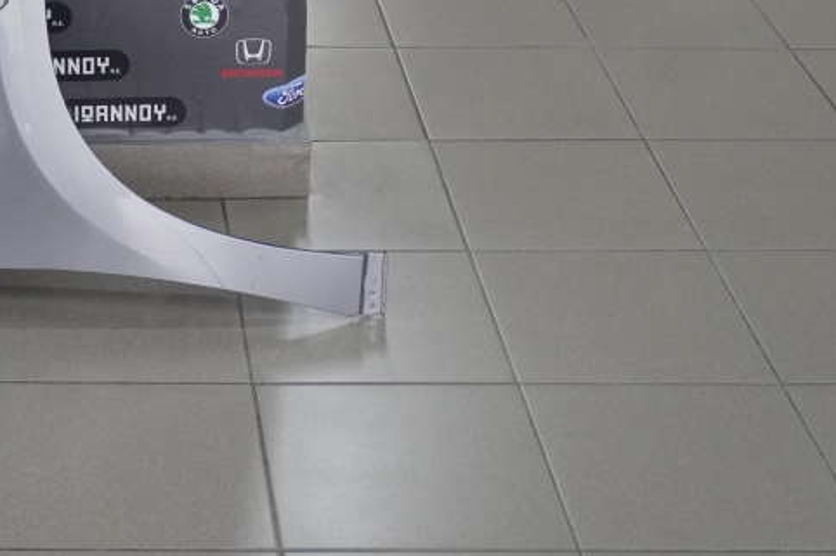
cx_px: 50
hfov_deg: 22.2
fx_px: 2066
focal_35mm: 89
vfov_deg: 15.0
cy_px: -46
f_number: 4.5
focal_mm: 26
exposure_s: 1/160
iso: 2000
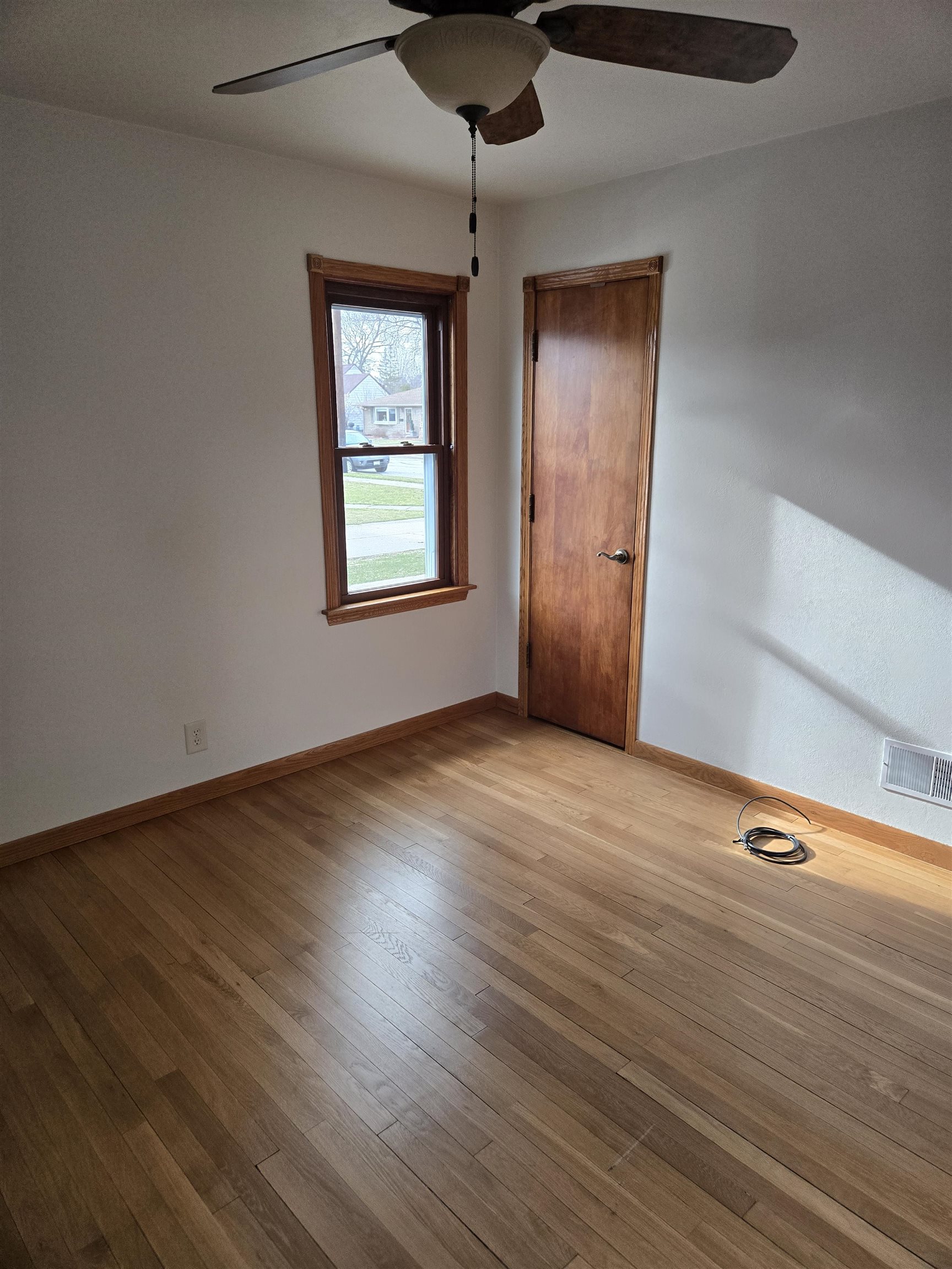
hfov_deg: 58.9
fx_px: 843
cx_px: 476
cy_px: 634
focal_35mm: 23
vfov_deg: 73.9
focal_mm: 5.4
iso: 160
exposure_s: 1/180
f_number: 1.8
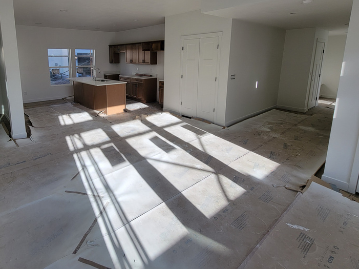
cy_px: 95
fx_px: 197
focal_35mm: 19
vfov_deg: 67.2
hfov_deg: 83.0
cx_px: 134
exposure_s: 1/390
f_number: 2.2
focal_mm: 2.2
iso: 50
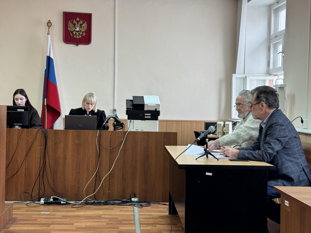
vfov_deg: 30.3
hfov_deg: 39.7
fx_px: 431
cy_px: 116
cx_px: 156
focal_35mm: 48
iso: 64
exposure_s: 1/50
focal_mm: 6.76
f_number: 1.78
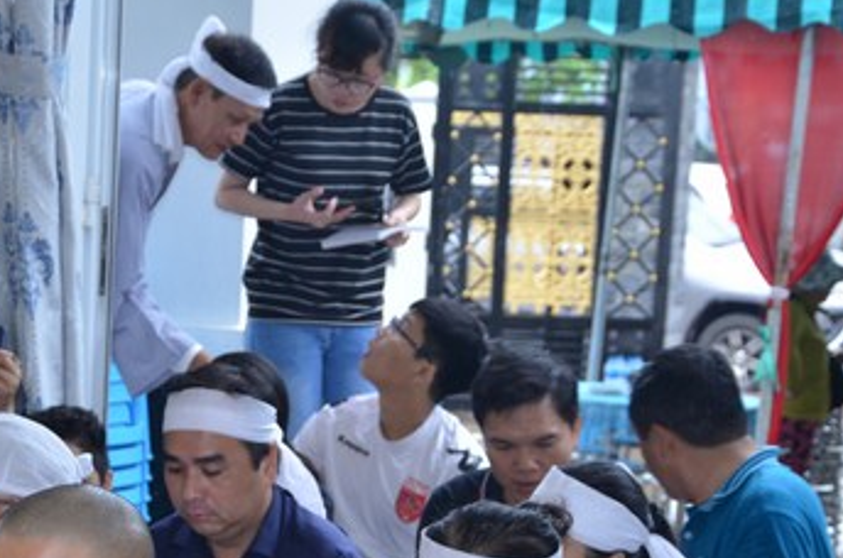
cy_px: 476
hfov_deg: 17.2
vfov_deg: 11.4
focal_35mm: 119
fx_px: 2781
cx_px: 250
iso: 640
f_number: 4.8
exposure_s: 1/80
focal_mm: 42
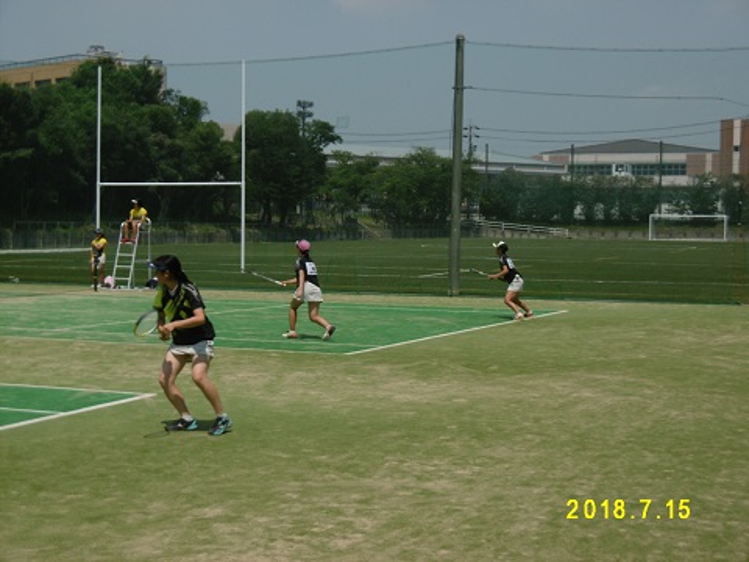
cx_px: 374
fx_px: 1471
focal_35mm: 68
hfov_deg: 28.6
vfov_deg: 21.6
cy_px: 281
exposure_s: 1/200
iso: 100
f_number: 4.4
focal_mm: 12.1
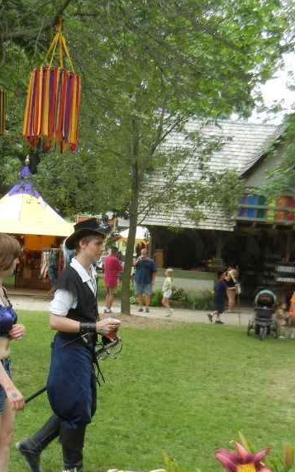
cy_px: 303
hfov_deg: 22.7
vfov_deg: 35.4
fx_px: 733
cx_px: 109
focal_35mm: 57
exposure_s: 1/180
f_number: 3.5
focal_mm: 5.4
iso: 160
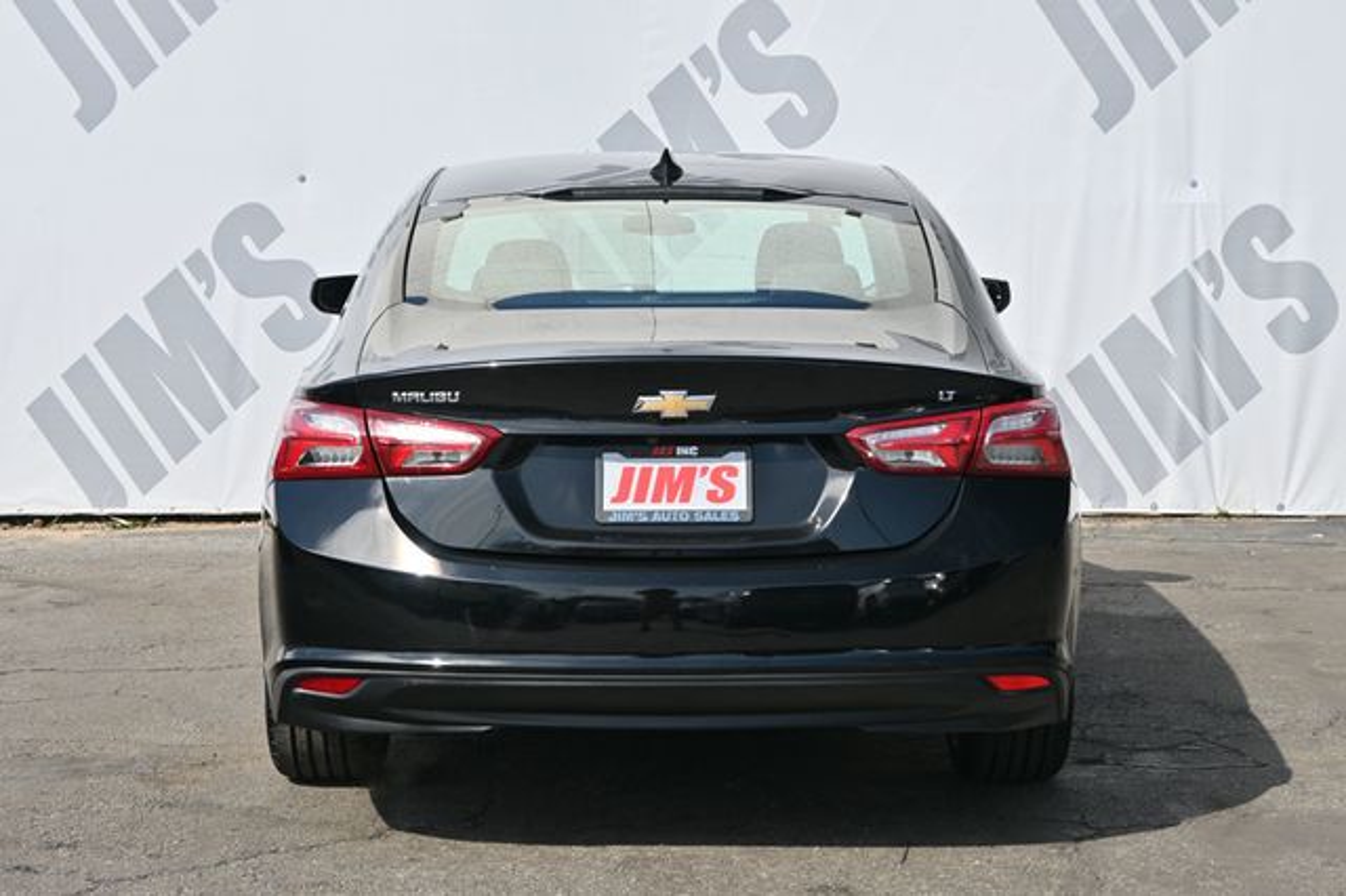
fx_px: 2578
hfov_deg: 29.3
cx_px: 673
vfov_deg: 19.7
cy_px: 448
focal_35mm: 69
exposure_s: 1/250
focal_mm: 46
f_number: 6
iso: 100
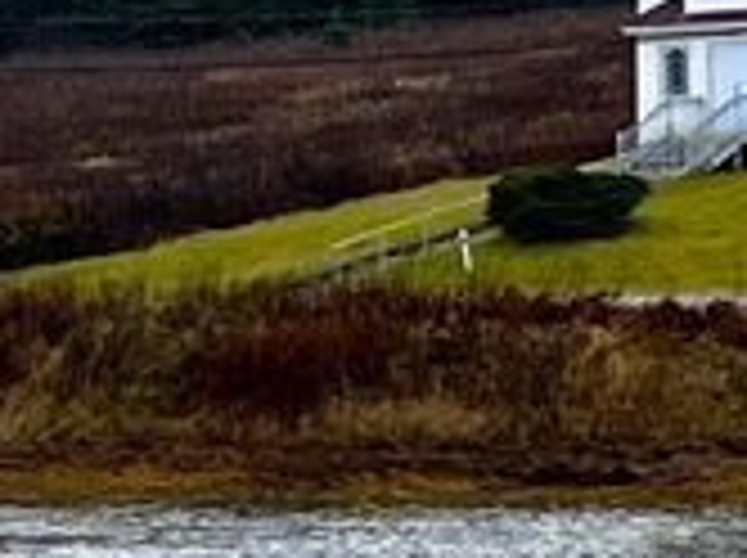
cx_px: 1017
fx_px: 3254
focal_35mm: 151
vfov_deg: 9.8
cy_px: 241
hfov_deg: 12.6
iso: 50
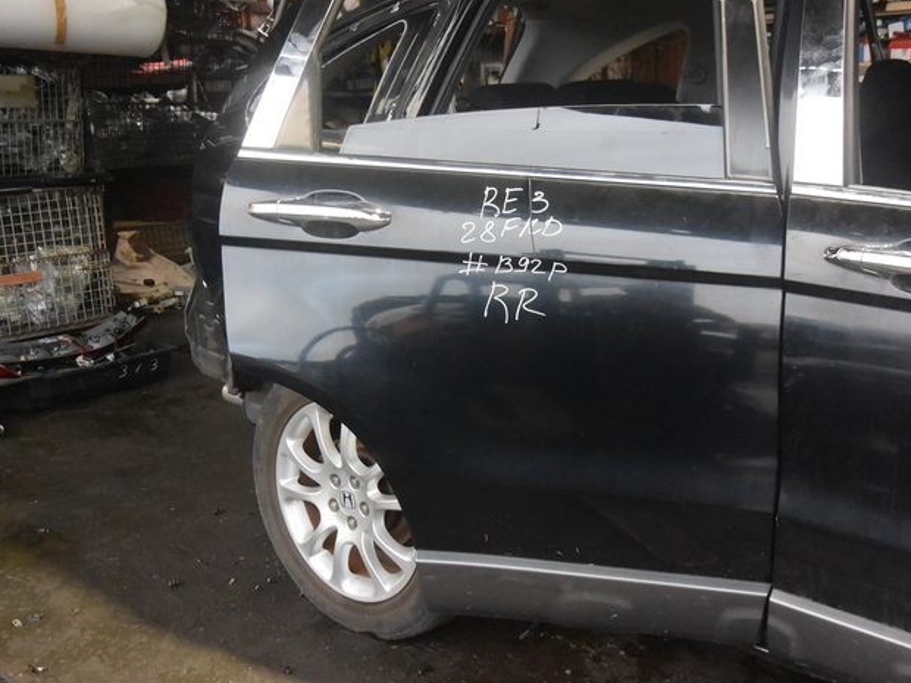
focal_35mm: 36
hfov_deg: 51.4
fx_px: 947
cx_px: 453
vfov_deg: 39.6
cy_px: 305
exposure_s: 1/80
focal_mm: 11
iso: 3200
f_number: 3.5
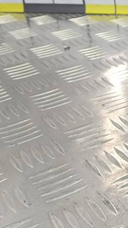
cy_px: 77
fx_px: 404
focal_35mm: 67
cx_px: 226
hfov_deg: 15.6
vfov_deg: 31.2
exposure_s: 1/50
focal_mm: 4.11
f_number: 1.6
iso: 169
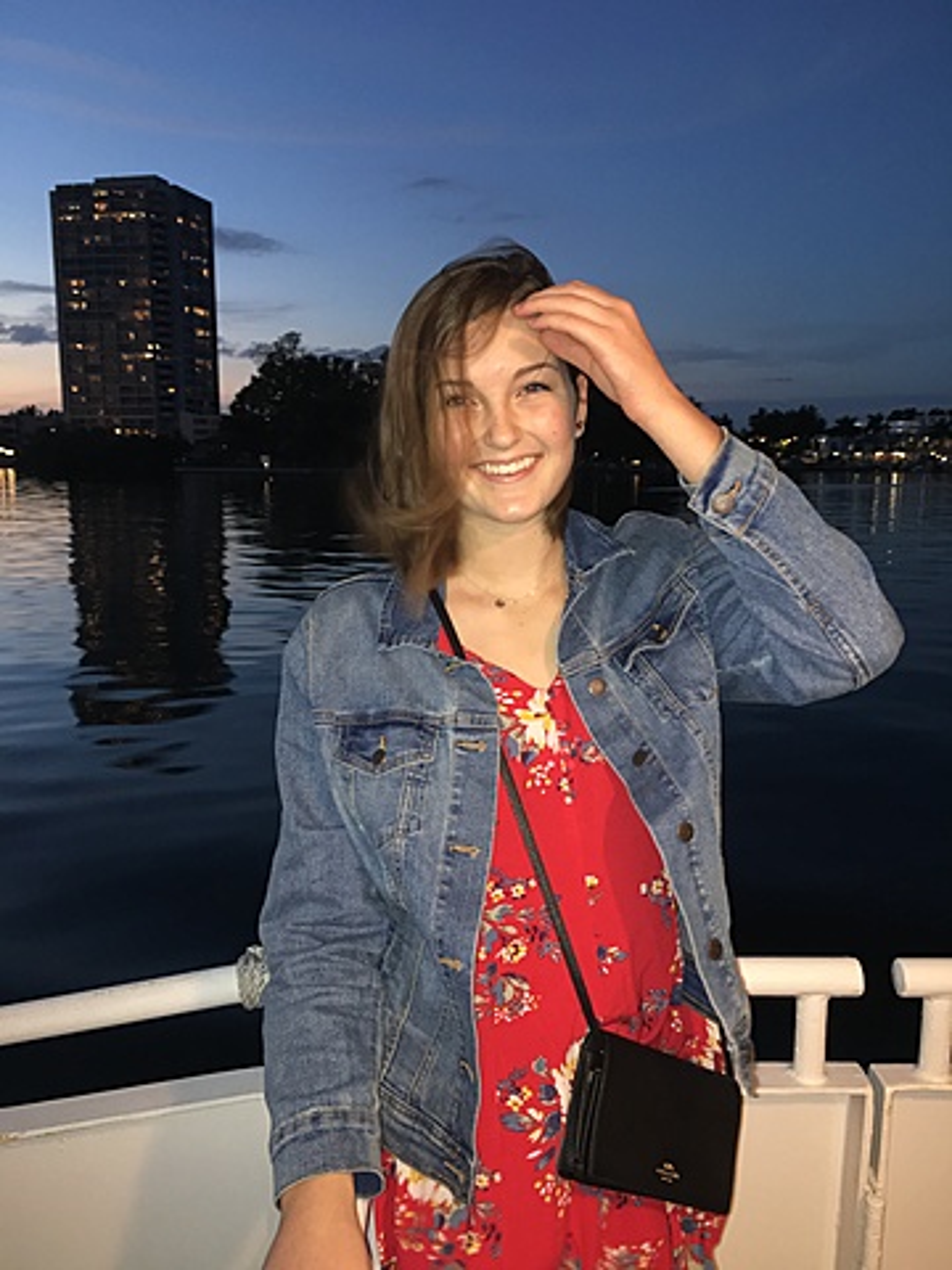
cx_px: 476
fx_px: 1063
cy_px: 635
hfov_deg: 48.2
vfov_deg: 61.7
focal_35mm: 29
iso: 125
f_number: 2.2
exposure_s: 1/16
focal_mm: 4.15
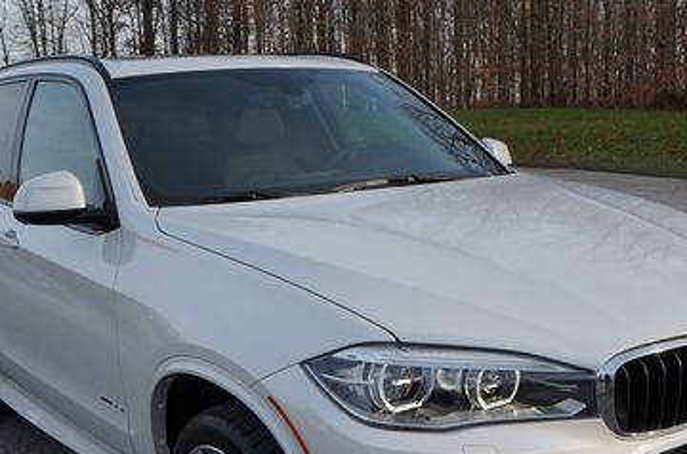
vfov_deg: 27.3
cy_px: 374
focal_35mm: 48
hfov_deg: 41.2
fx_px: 914
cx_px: 382
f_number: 8
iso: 200
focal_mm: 18
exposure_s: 1/250
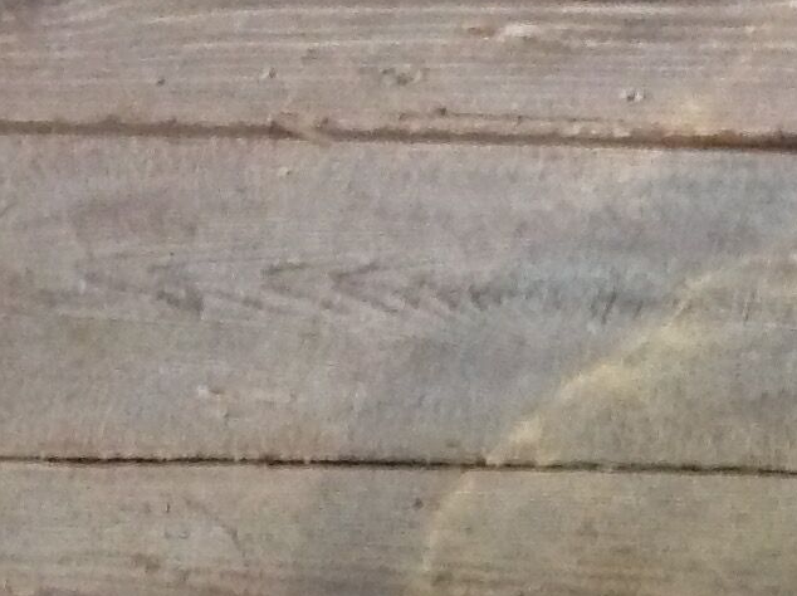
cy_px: 963
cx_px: 1365
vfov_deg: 10.0
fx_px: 3289
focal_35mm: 143
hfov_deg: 12.7
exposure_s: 1/15
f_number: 2.4
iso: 400
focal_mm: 4.28
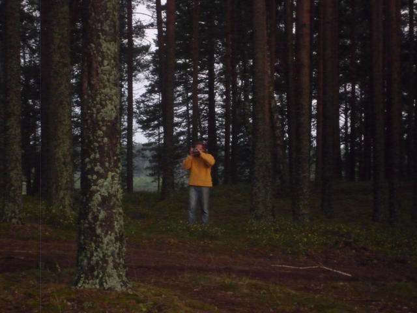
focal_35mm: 100
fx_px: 1205
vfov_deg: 14.8
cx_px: 208
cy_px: 156
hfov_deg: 19.6
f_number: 5.6
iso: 800
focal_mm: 17.6
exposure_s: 1/60
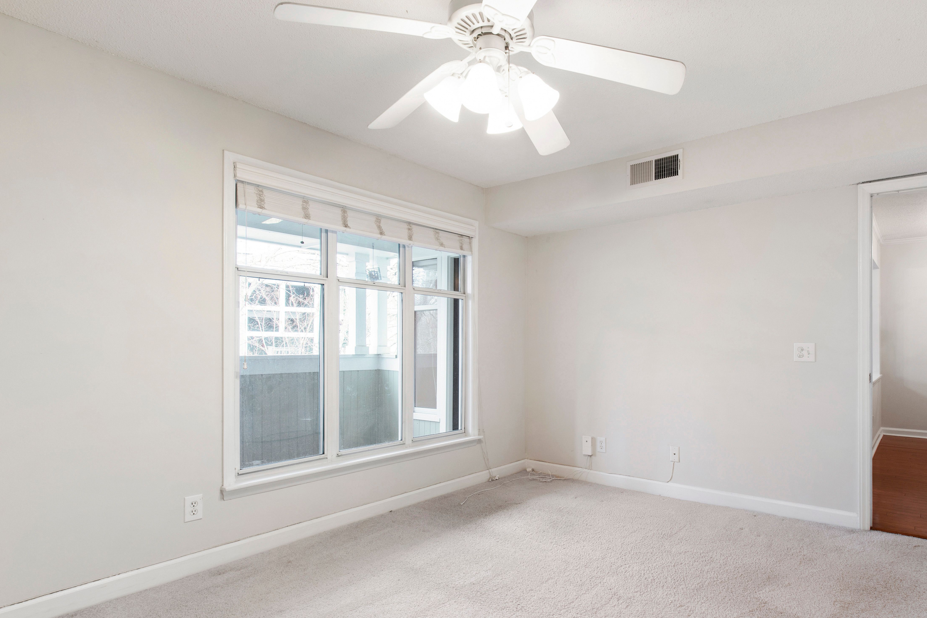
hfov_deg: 86.0
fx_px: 489
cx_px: 549
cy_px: 327
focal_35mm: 19
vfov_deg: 64.5
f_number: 8
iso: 100
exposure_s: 1/2
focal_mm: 10
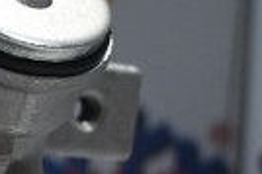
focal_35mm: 224
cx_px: -491
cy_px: 234
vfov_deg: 6.1
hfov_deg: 8.0
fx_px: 1628
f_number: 4.2
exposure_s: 1/125
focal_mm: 25
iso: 1000
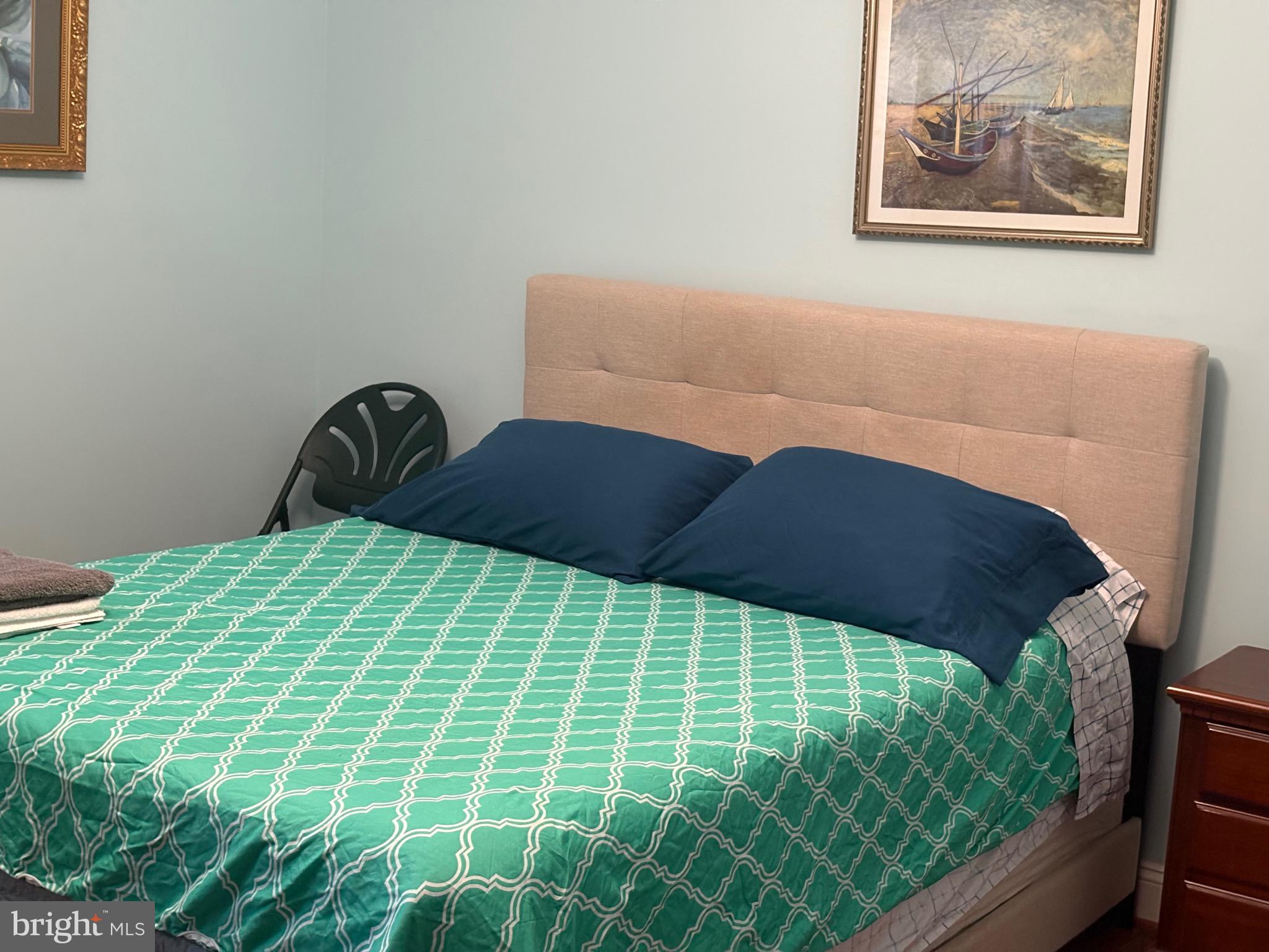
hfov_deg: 36.8
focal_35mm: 52
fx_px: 1906
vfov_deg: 28.0
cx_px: 634
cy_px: 476
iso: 320
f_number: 1.6
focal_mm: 5.96
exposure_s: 1/30
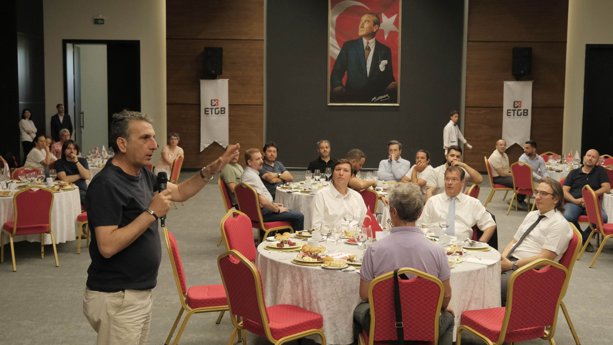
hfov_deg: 47.4
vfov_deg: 27.7
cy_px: 180
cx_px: 307
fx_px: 699
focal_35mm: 43
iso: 2000
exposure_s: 1/125
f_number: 4
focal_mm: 27.5
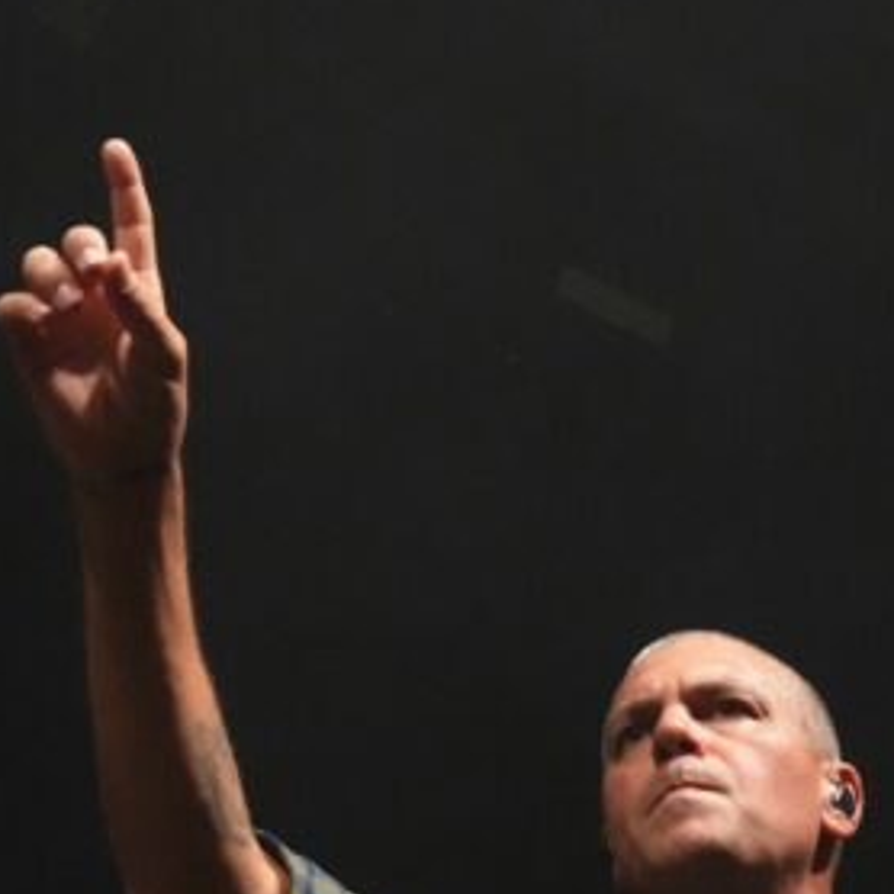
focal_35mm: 116
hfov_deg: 15.0
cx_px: 598
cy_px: 778
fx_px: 3394
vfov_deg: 14.9
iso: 6400
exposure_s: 1/100
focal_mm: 33
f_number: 4
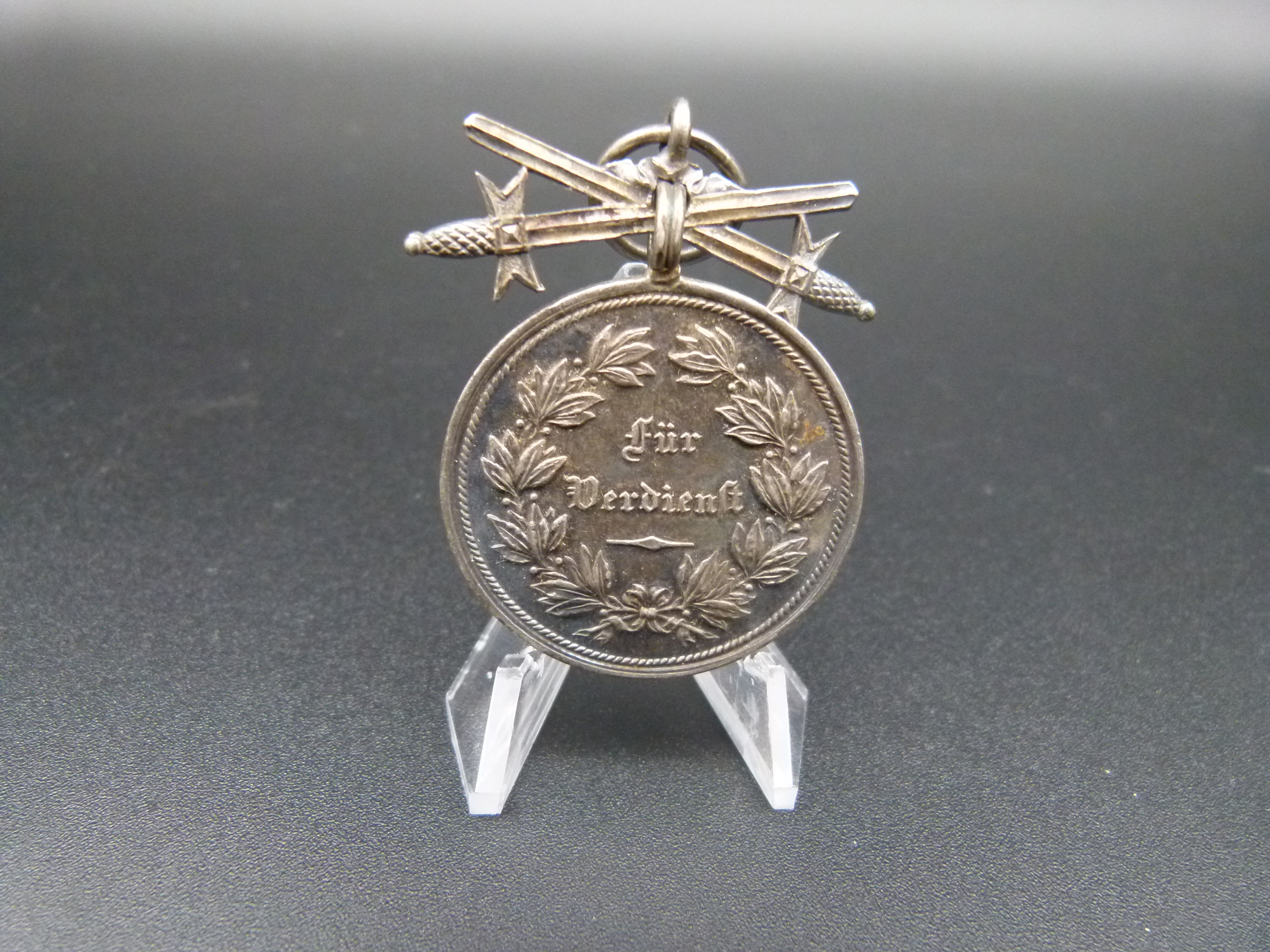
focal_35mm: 25
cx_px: 635
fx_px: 917
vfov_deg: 54.9
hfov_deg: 69.4
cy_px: 476
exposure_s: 1/50
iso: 400
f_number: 2.8
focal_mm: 4.5
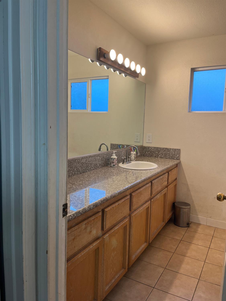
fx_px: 226
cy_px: 150
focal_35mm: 26
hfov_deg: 53.1
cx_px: 113
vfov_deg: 67.3
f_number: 1.6
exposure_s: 1/120
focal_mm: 5.1
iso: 64
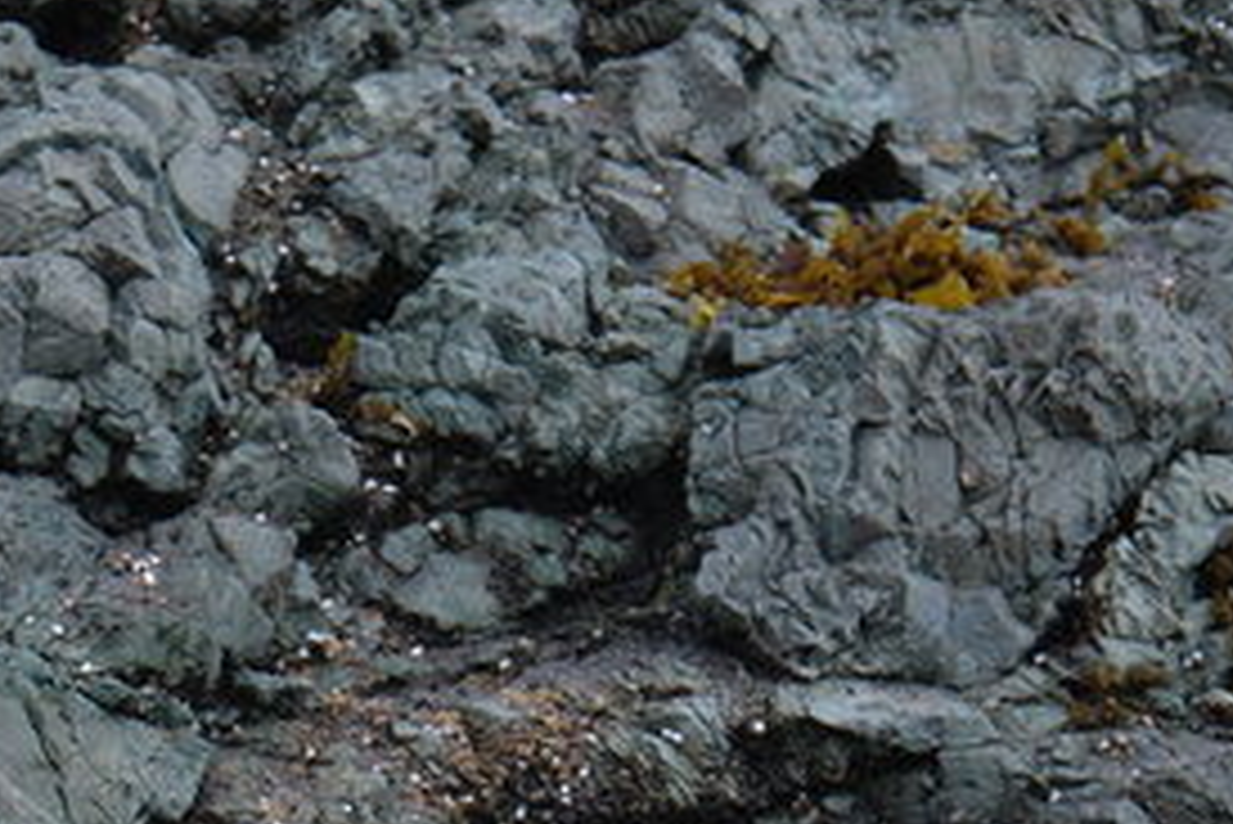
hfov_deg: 8.8
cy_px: 1666
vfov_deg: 5.8
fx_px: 7950
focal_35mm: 232
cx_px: 58
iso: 400
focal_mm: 35
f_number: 5.6
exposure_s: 1/125
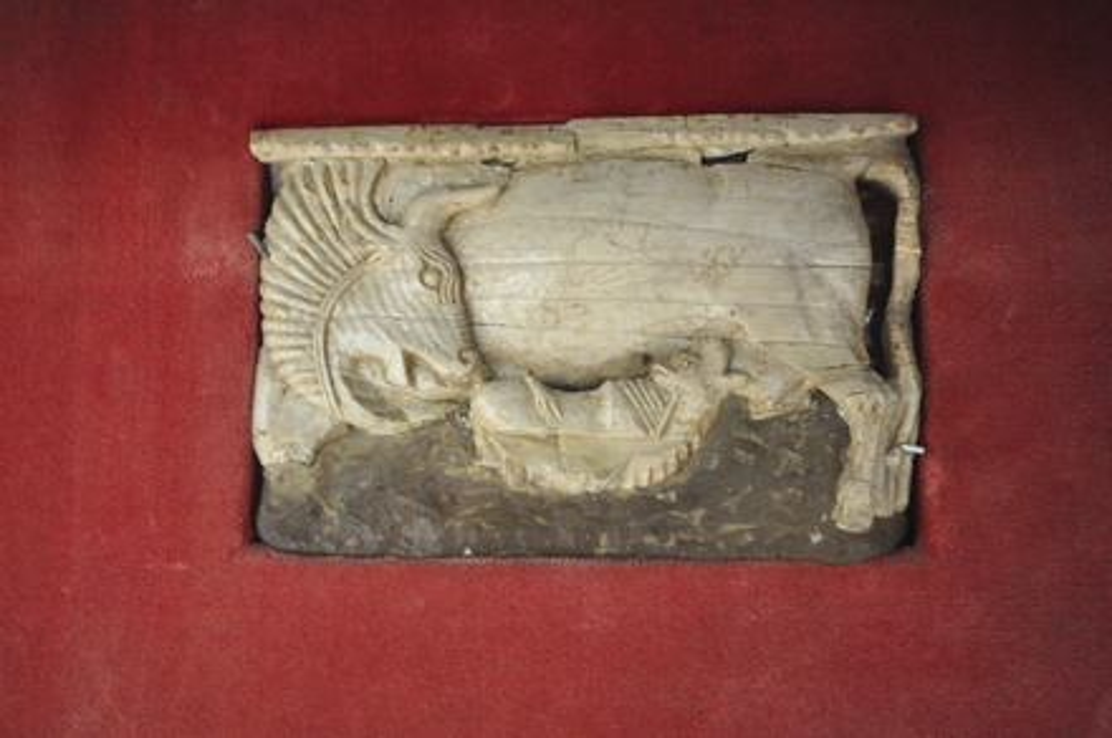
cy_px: 369
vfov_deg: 43.5
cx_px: 556
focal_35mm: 30
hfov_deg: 62.0
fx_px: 925
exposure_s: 1/4
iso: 1600
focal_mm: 20
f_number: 5.6
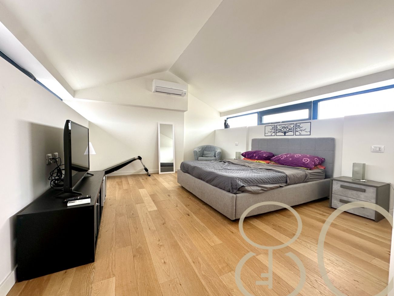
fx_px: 159
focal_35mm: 14
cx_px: 197
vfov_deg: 85.7
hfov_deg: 102.1
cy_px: 148
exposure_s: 1/99
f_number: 2.2
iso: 100
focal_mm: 2.22
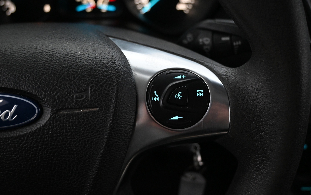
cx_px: 154
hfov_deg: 58.9
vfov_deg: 38.9
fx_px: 276
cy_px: 96
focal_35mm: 33
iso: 2500
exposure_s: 1/30
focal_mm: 21
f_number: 4
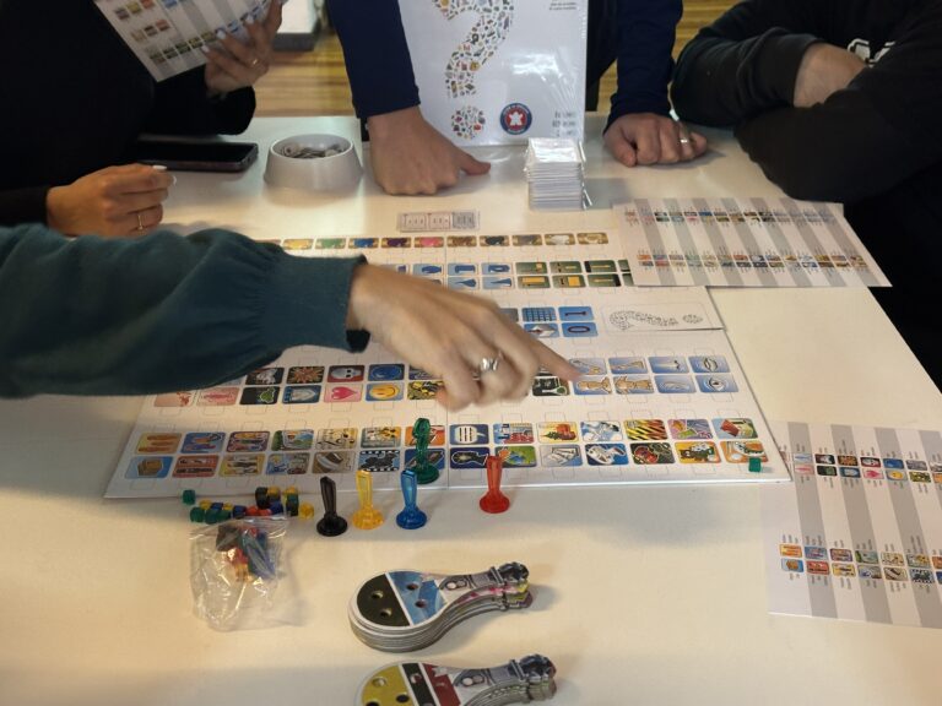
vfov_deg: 30.3
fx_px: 1306
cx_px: 471
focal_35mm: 48
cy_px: 353
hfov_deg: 39.7
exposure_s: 1/33
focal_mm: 6.86
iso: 250
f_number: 1.78
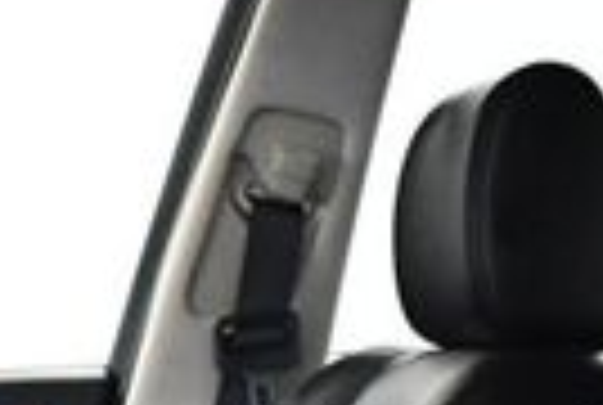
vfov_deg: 7.7
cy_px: 824
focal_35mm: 172
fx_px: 2887
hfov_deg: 11.6
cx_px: -220
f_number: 3.5
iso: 3200
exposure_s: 1/125
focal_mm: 18
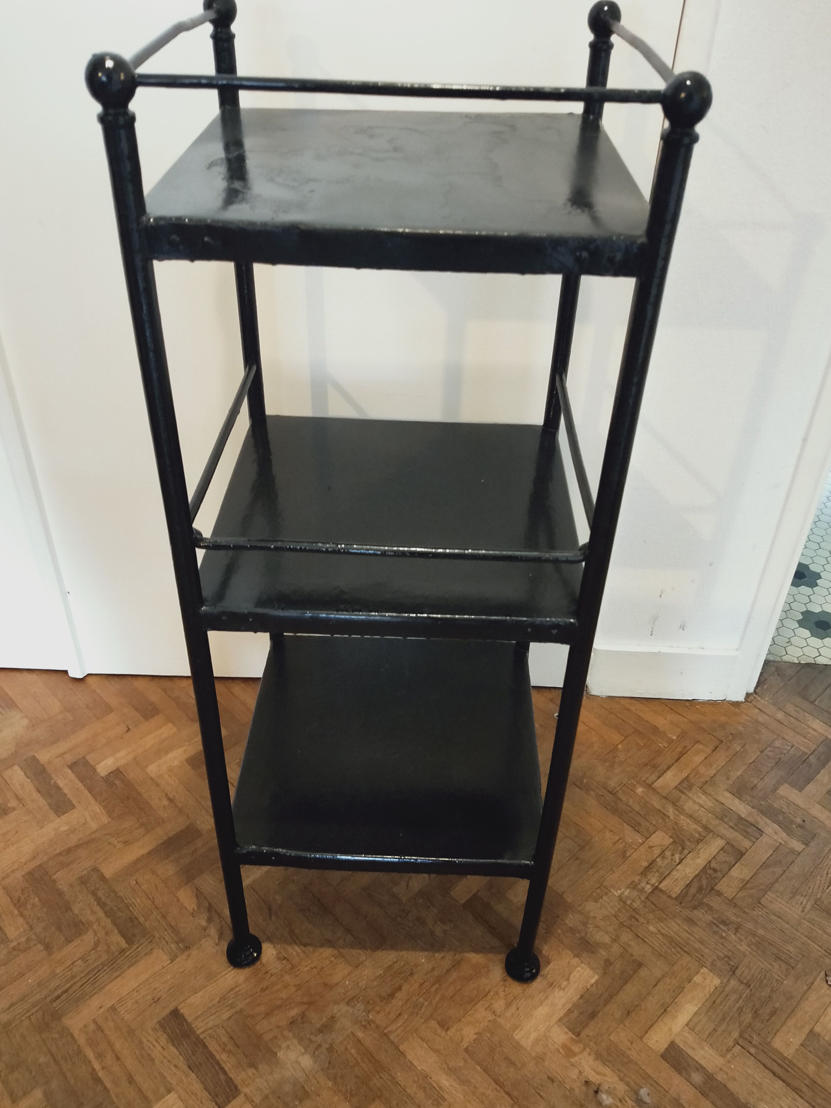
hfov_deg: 56.8
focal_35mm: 24
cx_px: 414
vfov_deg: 71.6
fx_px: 768
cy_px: 561
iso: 489
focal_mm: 3.99
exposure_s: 1/25
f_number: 1.7
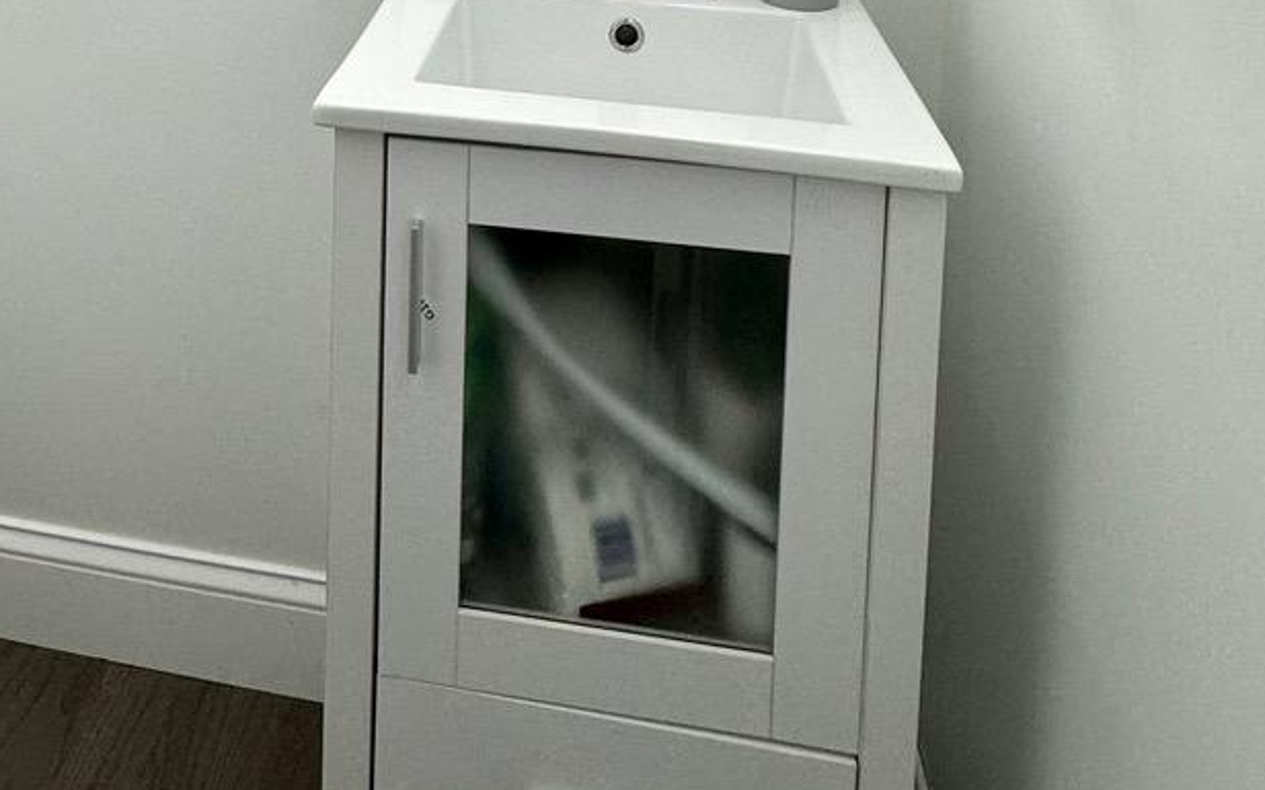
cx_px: 376
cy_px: -273
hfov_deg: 51.3
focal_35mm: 37
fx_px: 1276
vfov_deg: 27.7
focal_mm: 2.22
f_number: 2.2
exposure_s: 1/120
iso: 160
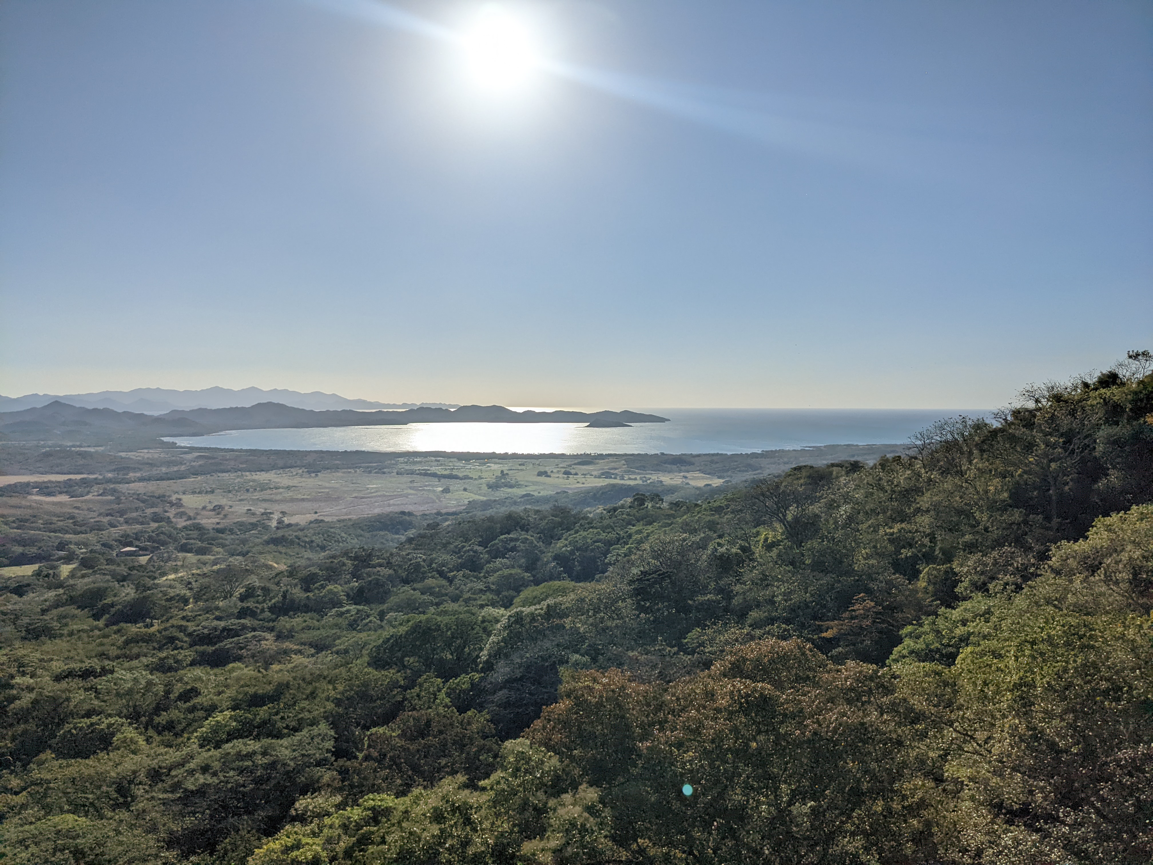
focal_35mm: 27
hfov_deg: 65.3
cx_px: 576
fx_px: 899
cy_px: 432
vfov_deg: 51.4
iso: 76
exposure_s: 1/23256
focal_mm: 4.38
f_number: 1.73
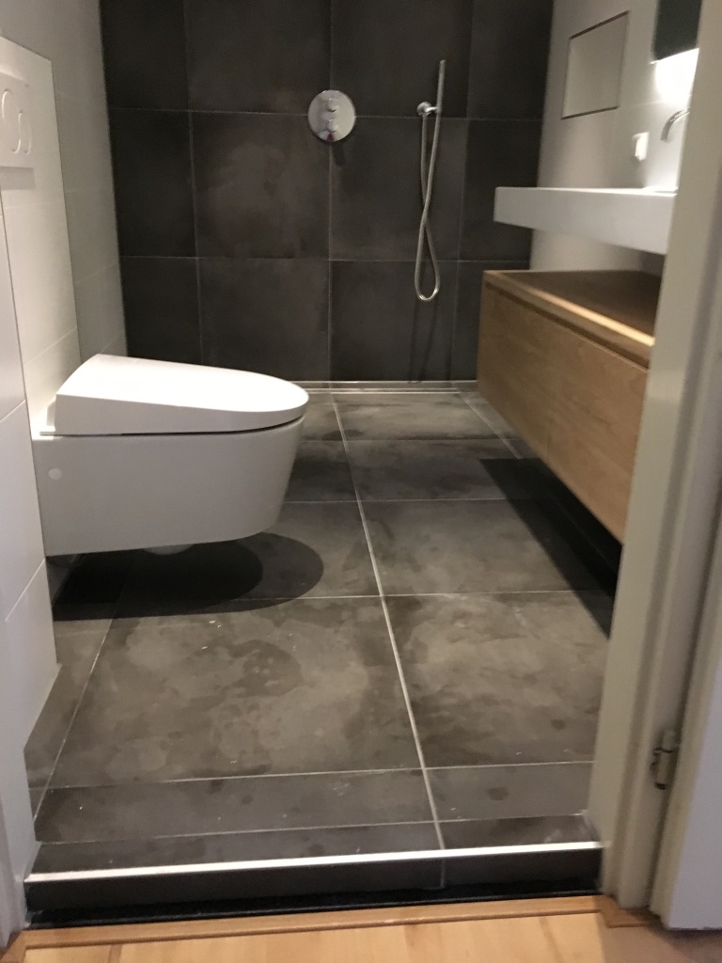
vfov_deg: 61.7
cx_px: 361
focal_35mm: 29
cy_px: 482
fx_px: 806
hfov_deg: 48.2
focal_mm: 4.15
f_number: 2.2
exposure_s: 1/17
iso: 320
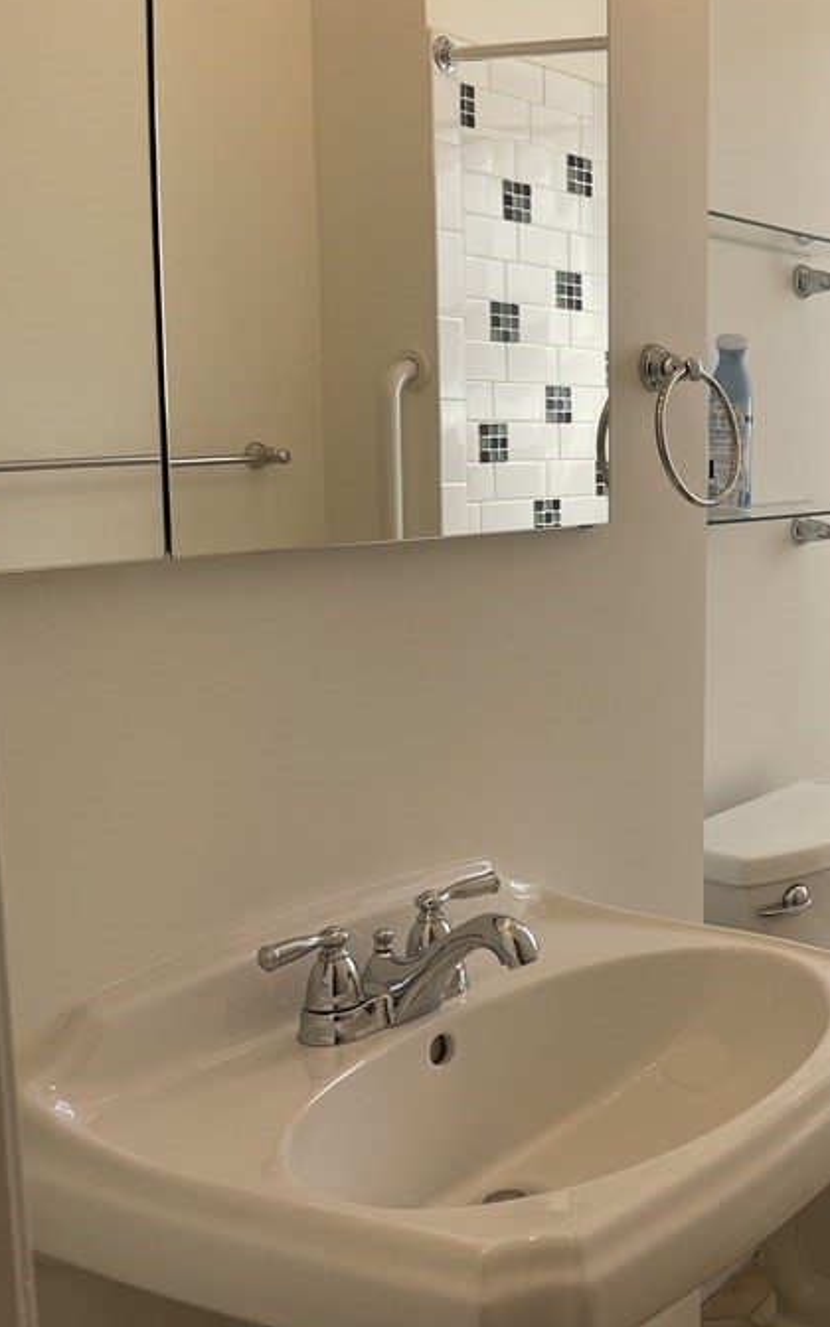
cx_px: 988
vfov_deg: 47.2
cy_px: 618
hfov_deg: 27.1
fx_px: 1520
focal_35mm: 42
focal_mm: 5.1
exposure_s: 1/305
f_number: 1.6
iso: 32
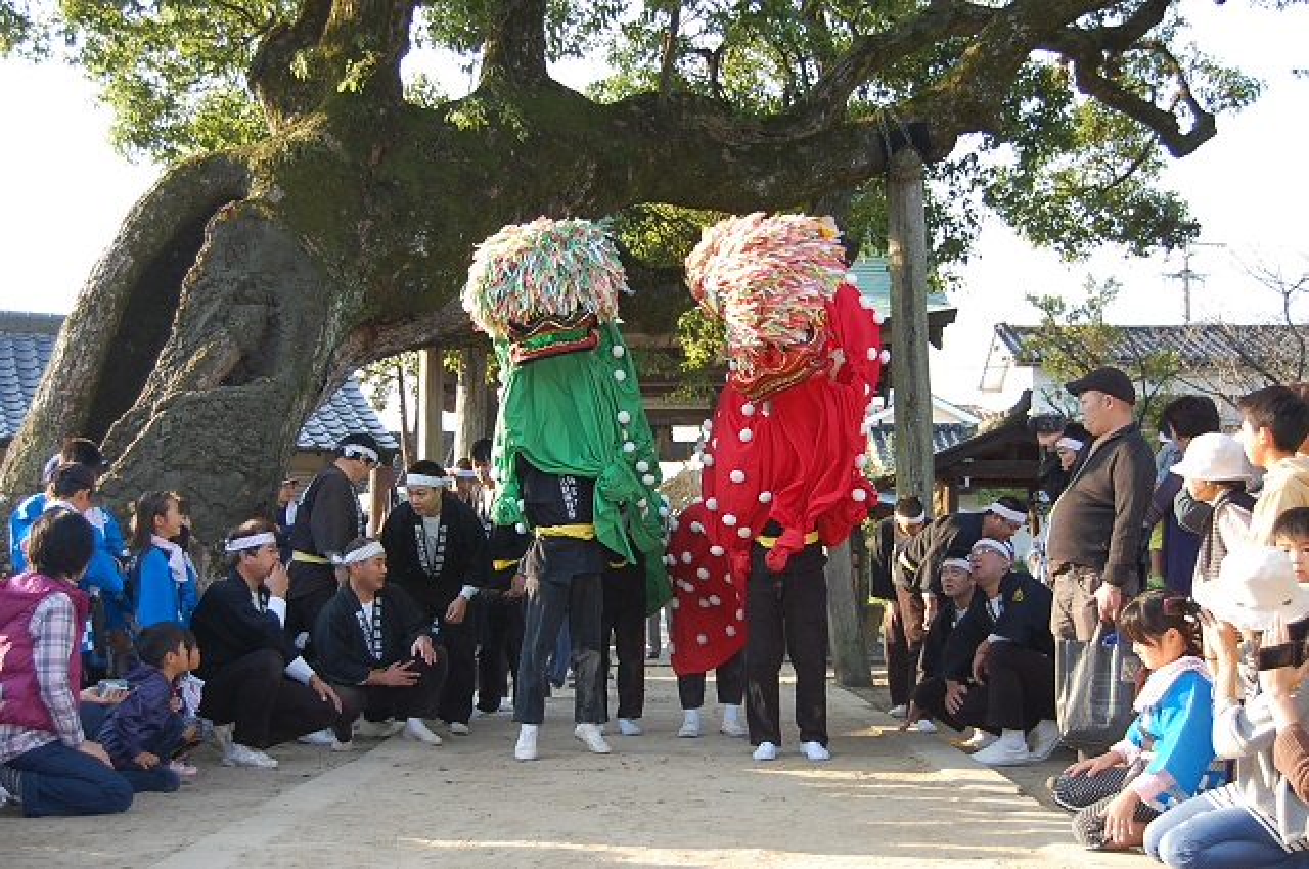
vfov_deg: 28.0
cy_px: 434
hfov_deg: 41.2
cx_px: 654
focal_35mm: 48
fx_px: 1743
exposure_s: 1/320
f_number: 4.5
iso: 400
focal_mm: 32
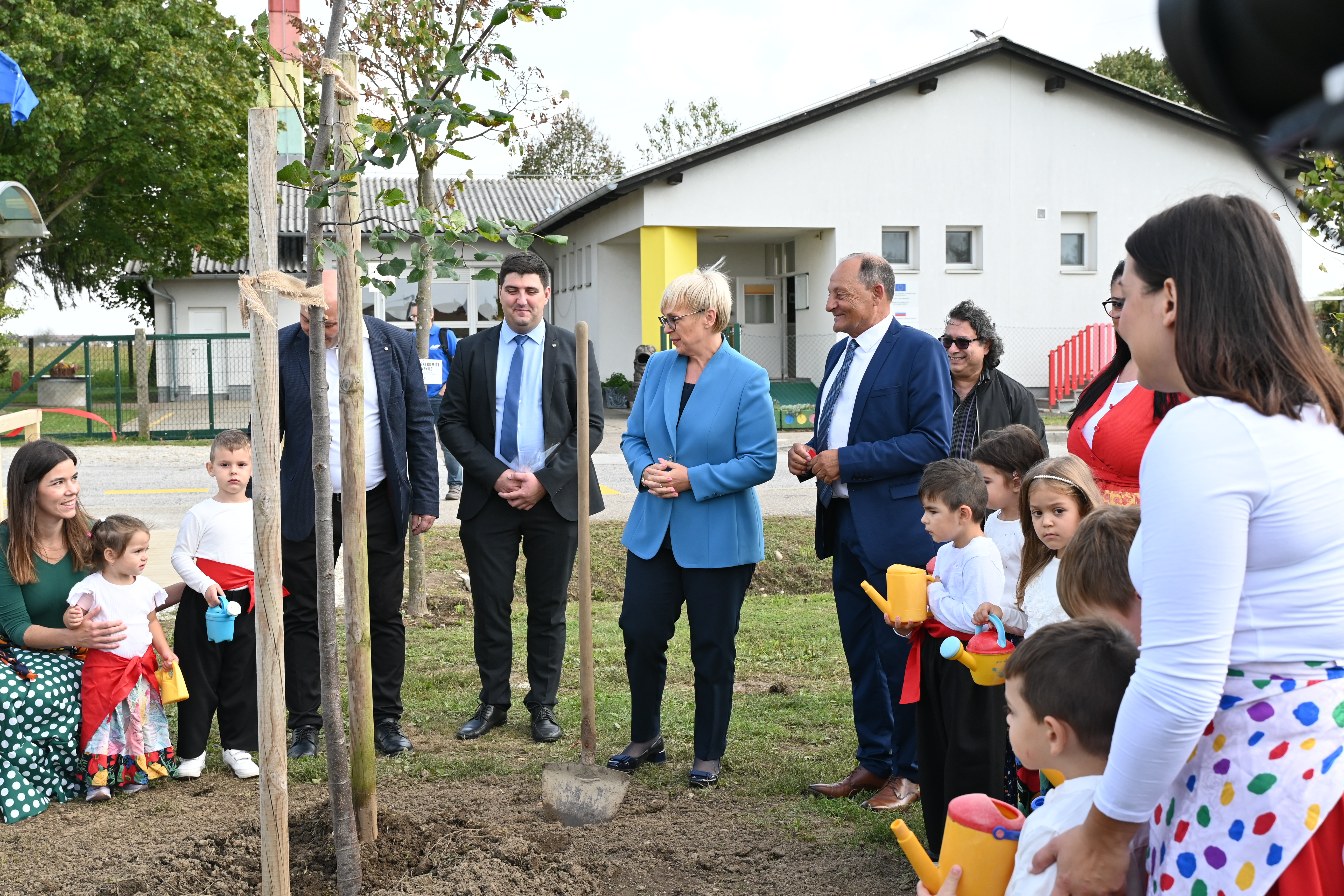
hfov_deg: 46.4
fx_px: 1568
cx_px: 672
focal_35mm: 42
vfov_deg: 31.9
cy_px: 448
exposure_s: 1/250
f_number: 5.6
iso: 200
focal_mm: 28
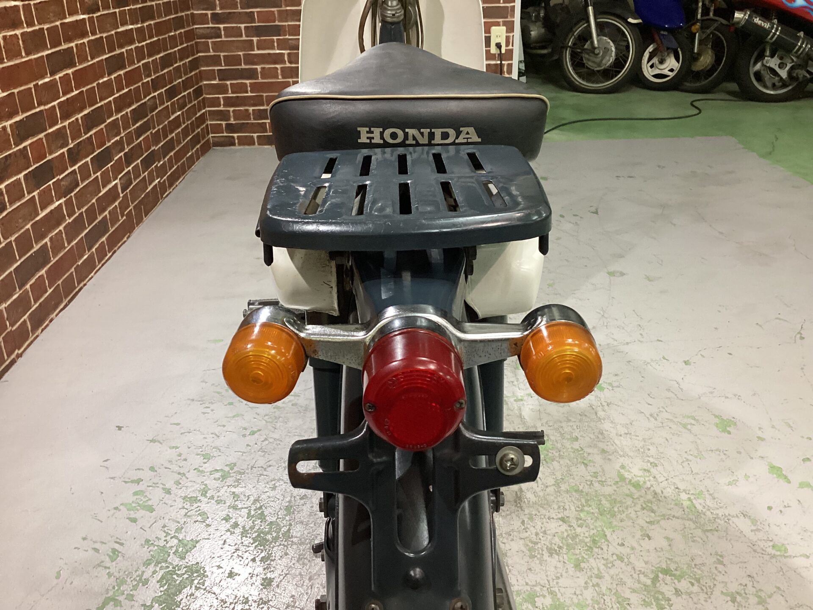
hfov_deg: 58.4
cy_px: 305
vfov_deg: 45.4
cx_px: 406
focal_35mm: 31
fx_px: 728
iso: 125
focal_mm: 3.3
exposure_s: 1/60
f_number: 2.4
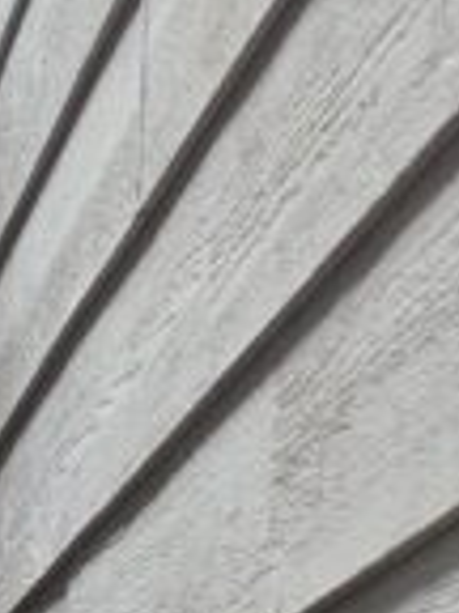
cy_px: 983
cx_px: -255
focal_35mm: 163
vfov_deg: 11.5
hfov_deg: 8.9
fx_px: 2882
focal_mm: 5.54
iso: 125
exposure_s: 1/100
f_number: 1.8
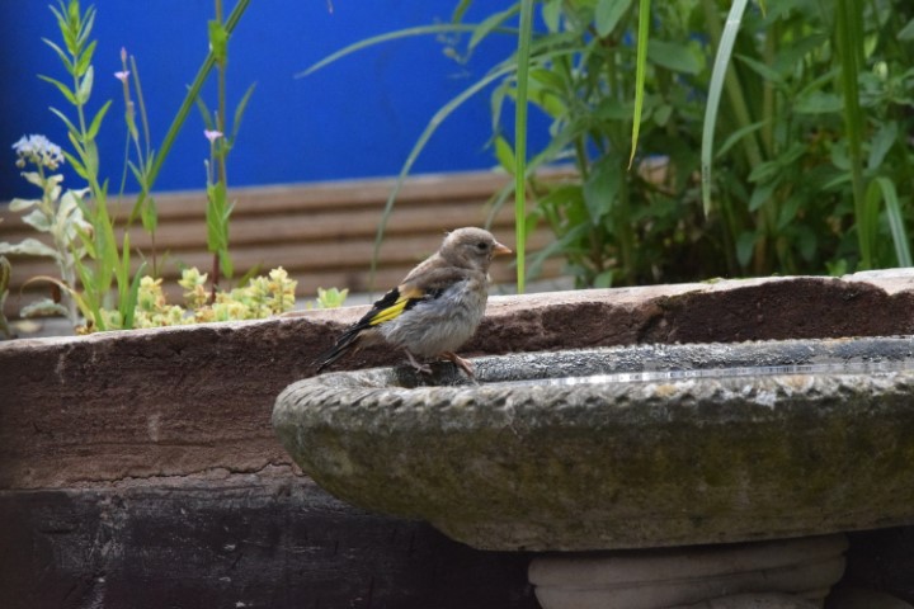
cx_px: 457
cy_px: 304
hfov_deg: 2.7
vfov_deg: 1.8
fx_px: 19040
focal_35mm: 750
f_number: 18
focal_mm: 500
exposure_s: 1/1250
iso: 6400
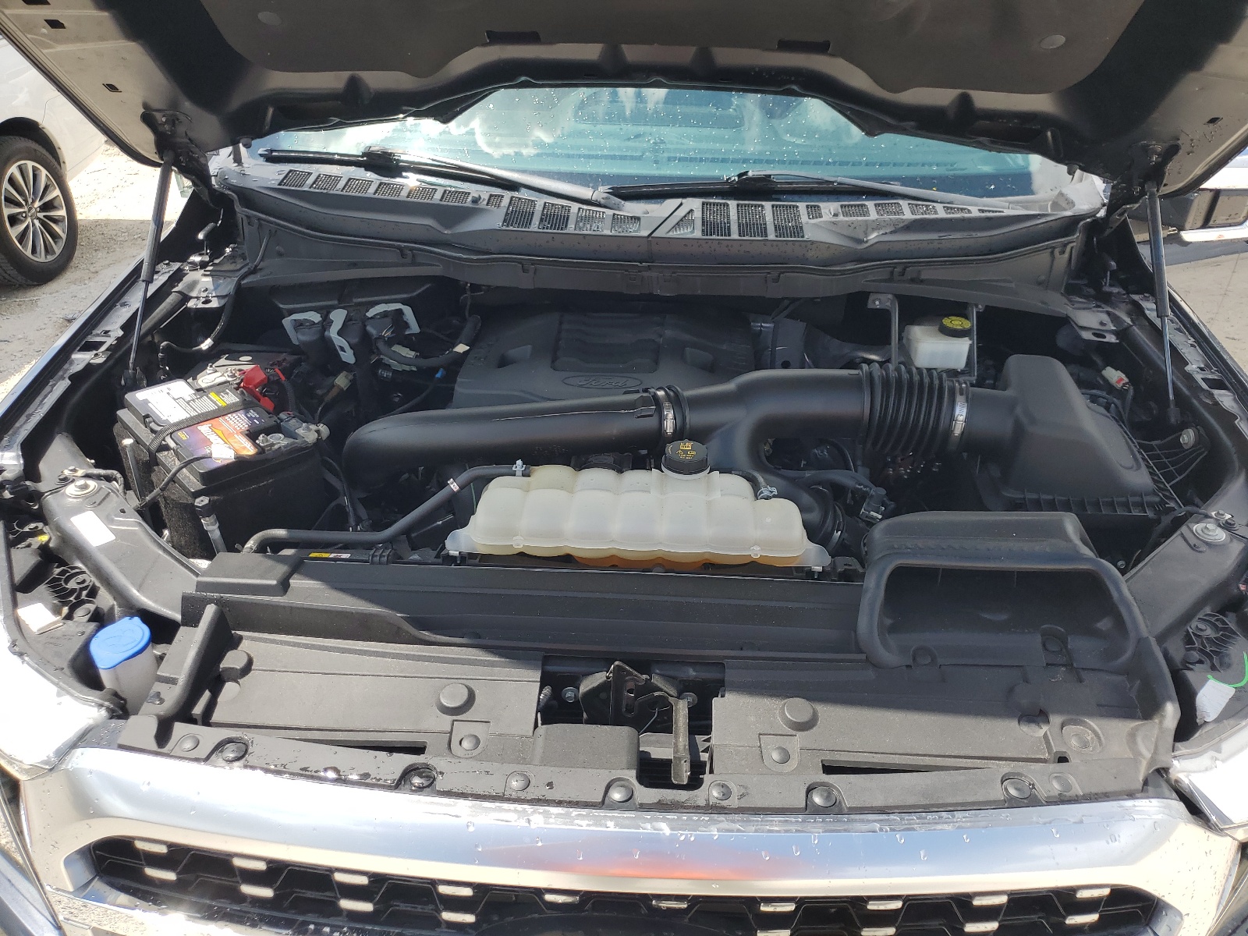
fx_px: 937
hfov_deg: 67.3
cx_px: 624
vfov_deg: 53.1
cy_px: 468
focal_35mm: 26
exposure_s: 1/1667
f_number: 1.5
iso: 50
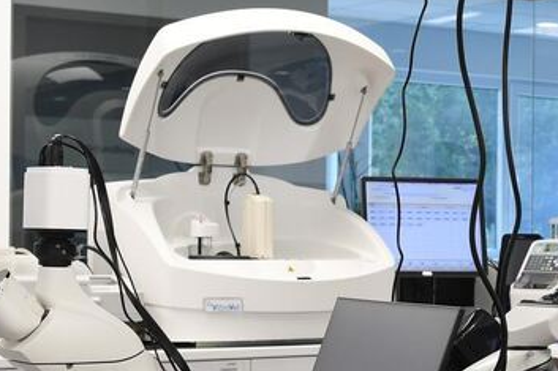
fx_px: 1580
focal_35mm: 102
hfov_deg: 19.3
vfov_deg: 13.4
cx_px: 599
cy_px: 248
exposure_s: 1/60
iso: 400
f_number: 4
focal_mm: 20
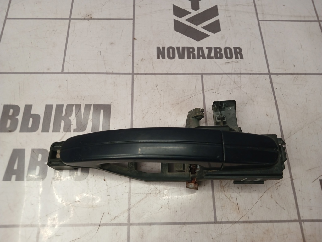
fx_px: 251
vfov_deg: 51.4
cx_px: 161
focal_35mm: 27
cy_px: 121
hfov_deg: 65.3
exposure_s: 1/50
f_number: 1.8
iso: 125
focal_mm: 4
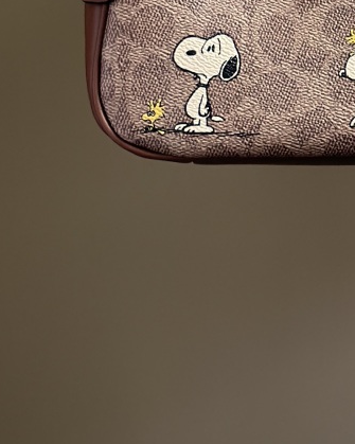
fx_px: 2115
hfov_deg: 9.5
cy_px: -262
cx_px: 378
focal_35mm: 161
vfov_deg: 11.4
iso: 80
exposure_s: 1/564
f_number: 1.78
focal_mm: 6.86
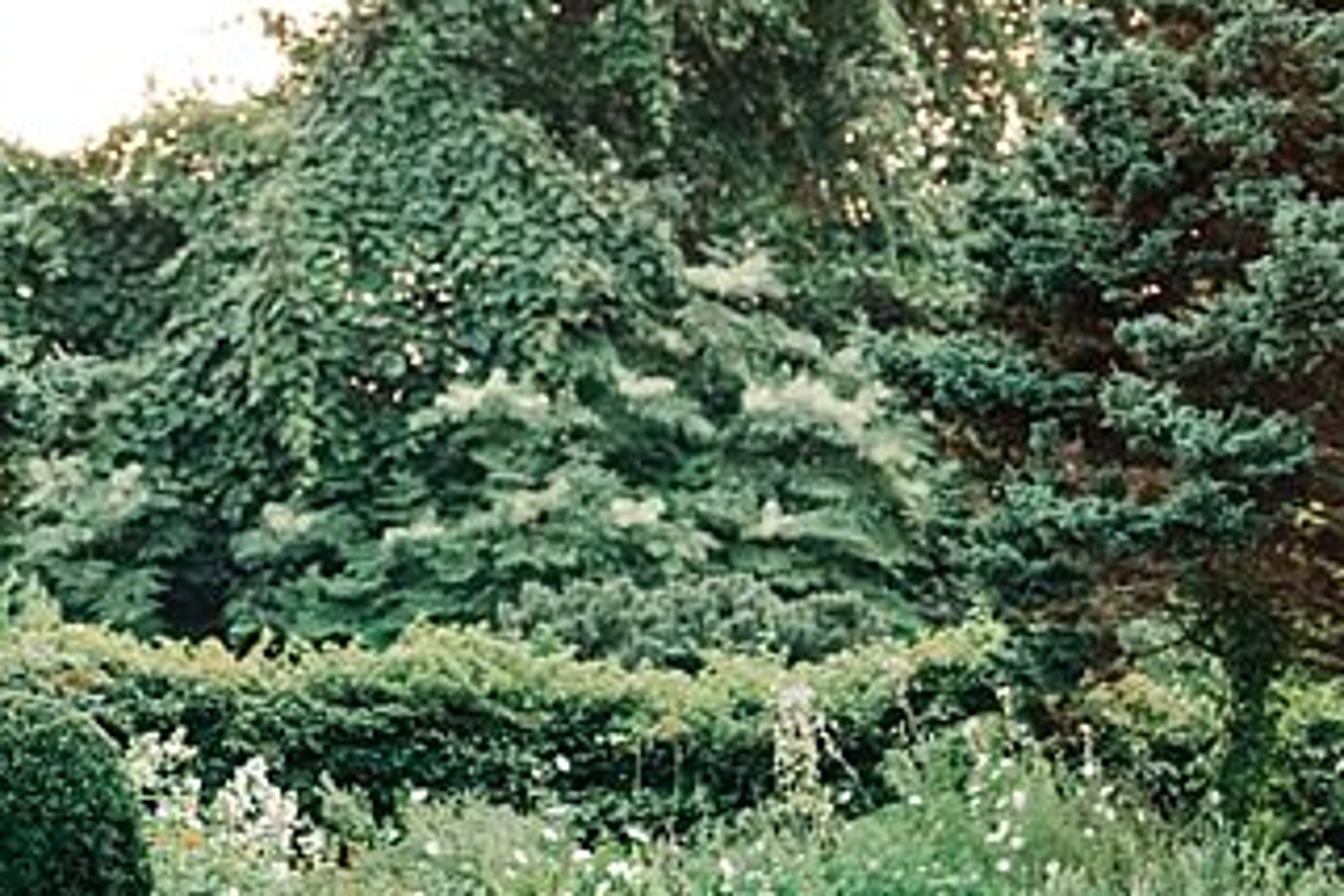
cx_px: 100
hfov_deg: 10.0
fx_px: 7653
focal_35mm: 205
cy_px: 295
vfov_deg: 6.7
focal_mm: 70
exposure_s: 1/640
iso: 640
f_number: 2.8
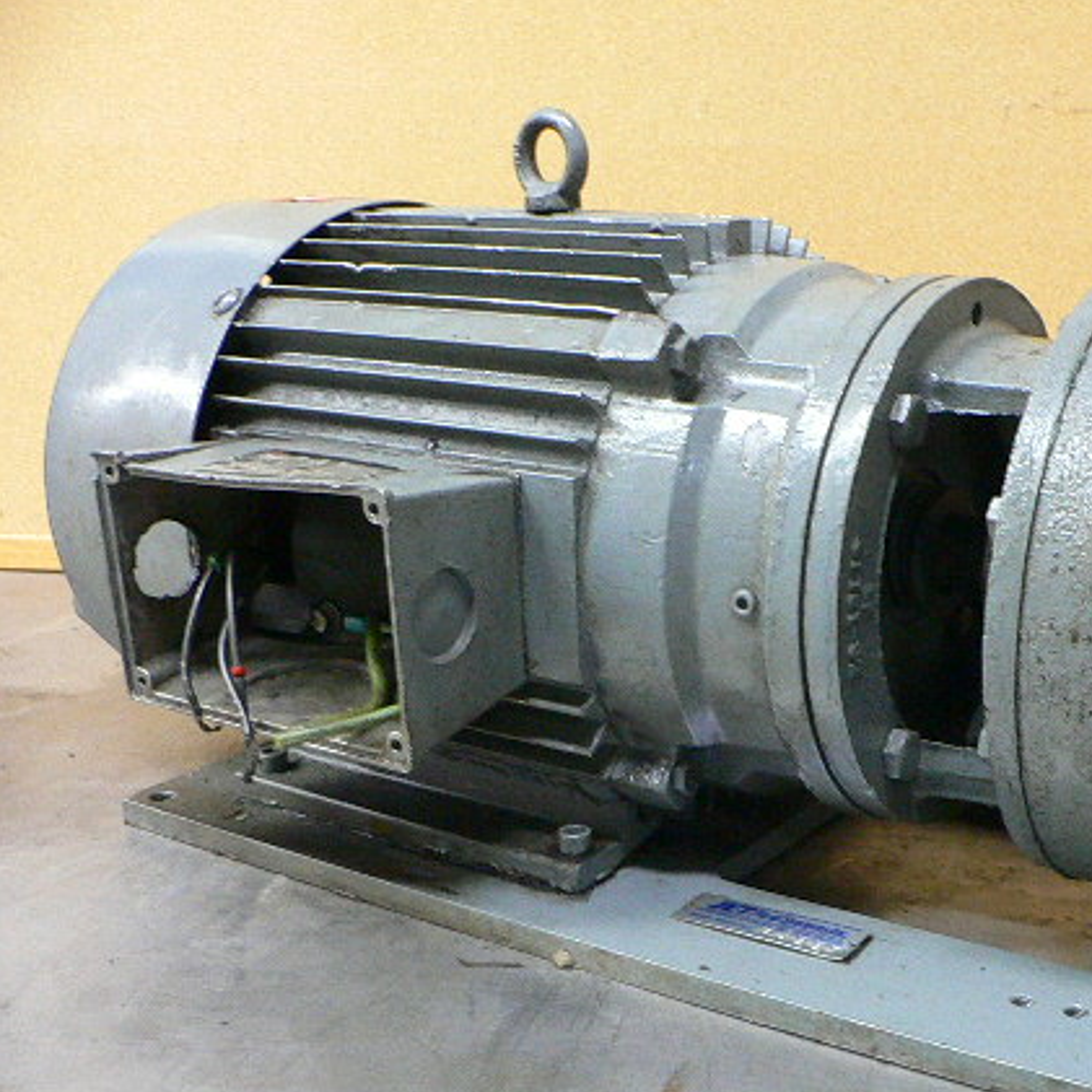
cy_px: 617
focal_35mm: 47
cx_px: 783
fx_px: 1677
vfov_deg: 36.0
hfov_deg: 35.5
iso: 200
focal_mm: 4.6
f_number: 2.8
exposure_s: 1/8
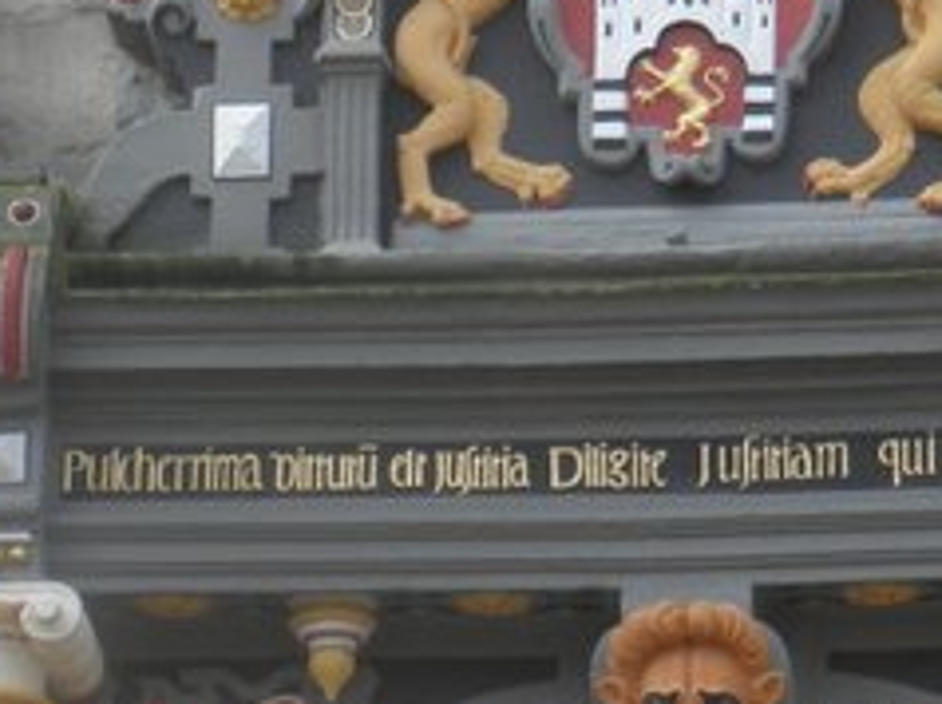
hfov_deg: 8.3
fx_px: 6497
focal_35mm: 239
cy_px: 494
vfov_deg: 6.2
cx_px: 578
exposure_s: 1/125
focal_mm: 12.5
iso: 64
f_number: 4.9
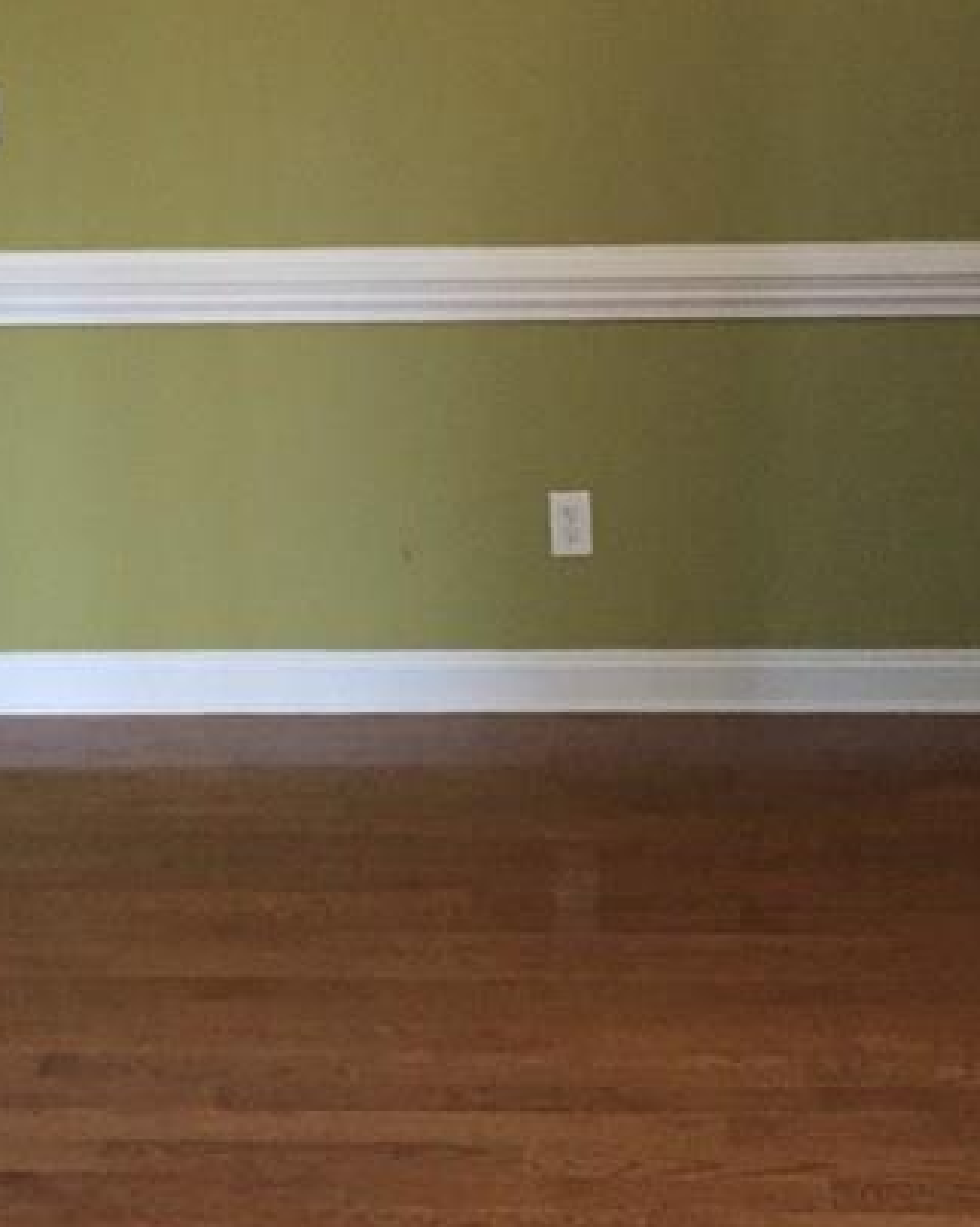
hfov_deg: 21.2
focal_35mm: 72
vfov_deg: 25.7
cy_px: 161
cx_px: 472
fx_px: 2612
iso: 250
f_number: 2.2
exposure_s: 1/30
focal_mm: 4.15
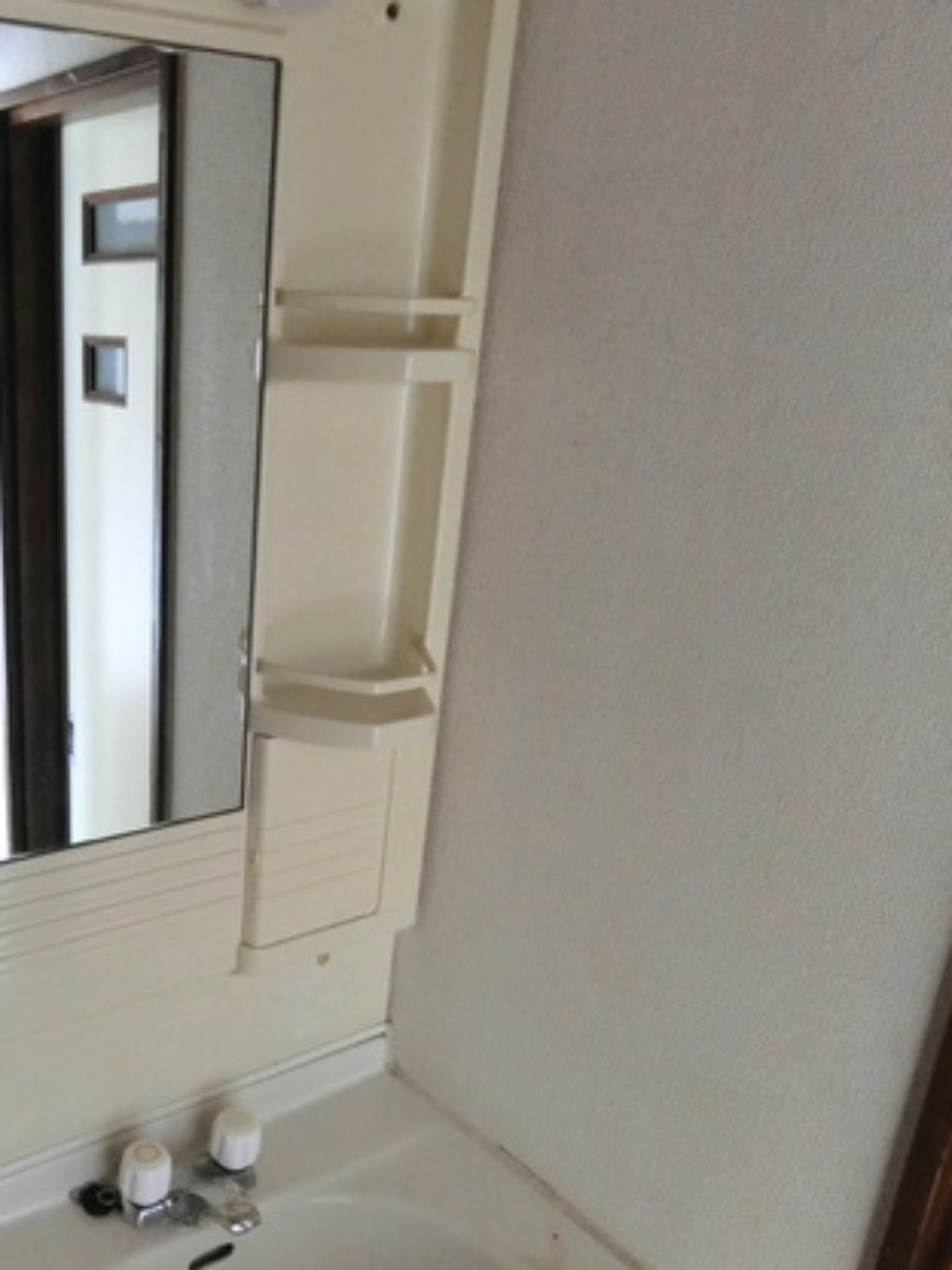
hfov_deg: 41.7
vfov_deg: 56.4
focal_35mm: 32
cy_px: 760
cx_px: 154
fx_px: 1173
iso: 500
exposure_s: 1/30
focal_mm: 4.06
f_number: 2.7
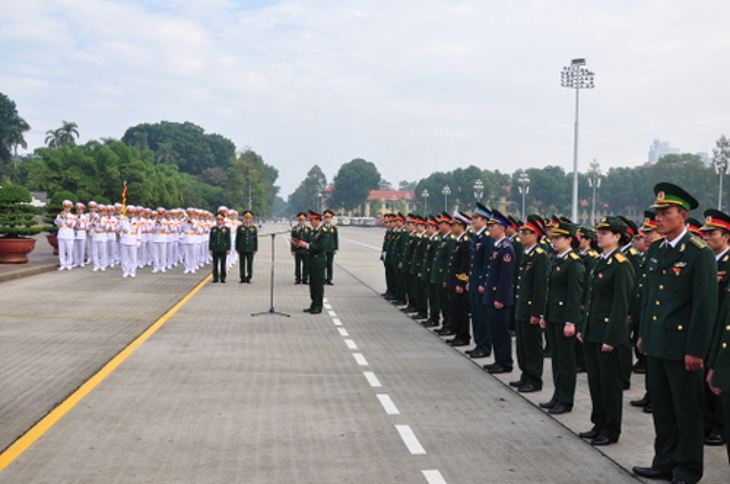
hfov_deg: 59.6
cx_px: 365
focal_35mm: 32
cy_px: 242
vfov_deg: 41.6
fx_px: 638
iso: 250
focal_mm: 21
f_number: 10
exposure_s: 1/125
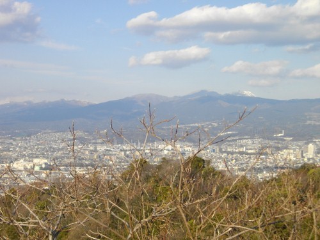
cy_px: 120
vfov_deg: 19.1
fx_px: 712
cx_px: 160
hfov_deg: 25.3
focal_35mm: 77
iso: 100
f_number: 4.6
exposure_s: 1/500
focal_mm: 13.7
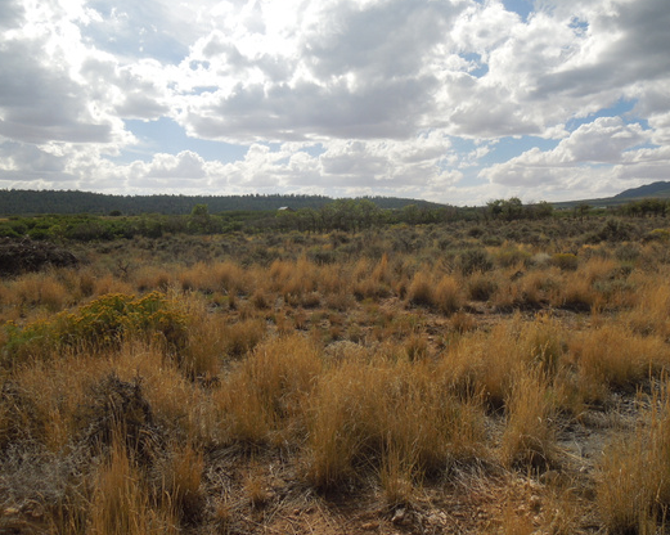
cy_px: 228
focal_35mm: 30
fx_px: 594
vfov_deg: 48.3
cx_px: 395
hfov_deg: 58.4
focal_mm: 4.5
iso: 100
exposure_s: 1/640
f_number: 6.6
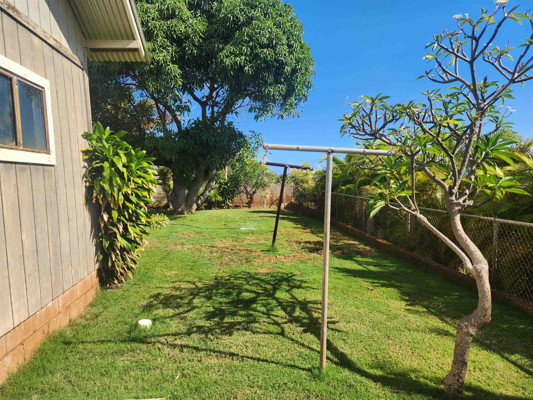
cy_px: 200
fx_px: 354
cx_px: 266
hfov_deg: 73.9
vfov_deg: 58.9
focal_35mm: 23
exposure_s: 1/1111
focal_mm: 5.4
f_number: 1.8
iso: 20
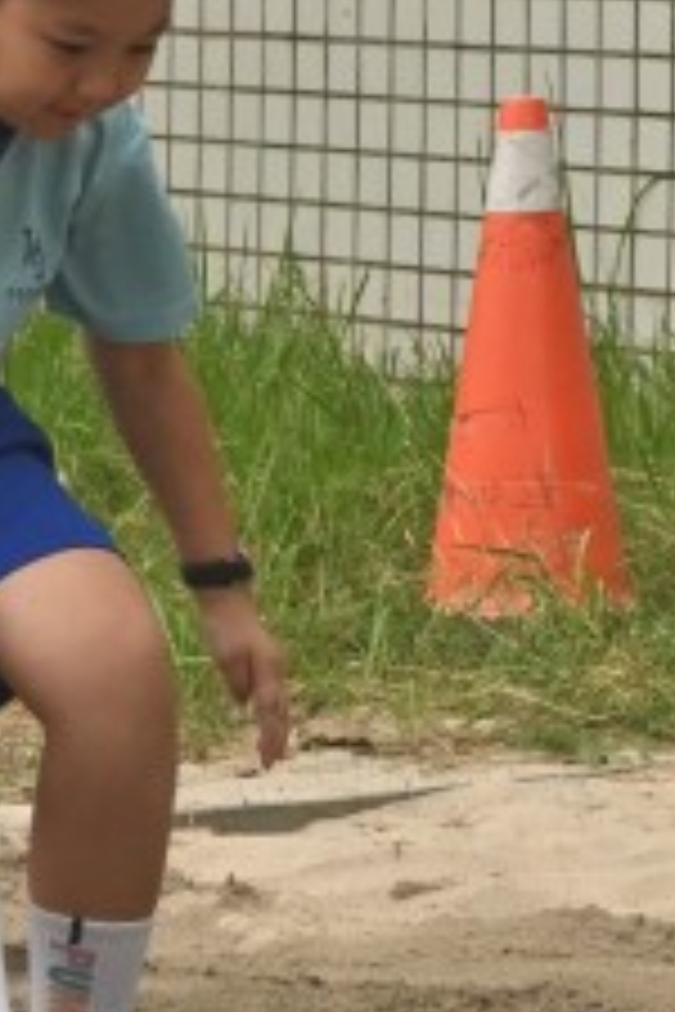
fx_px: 6227
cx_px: 279
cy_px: -76
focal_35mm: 221
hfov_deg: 6.2
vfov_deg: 9.2
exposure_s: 1/2500
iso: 900
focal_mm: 32.5
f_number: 5
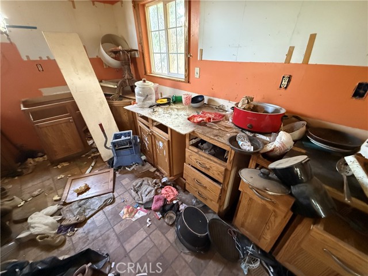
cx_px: 184
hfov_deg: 102.1
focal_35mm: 14
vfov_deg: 85.7
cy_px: 138
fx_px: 149
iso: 1250
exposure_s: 1/60
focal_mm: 2.22
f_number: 2.2
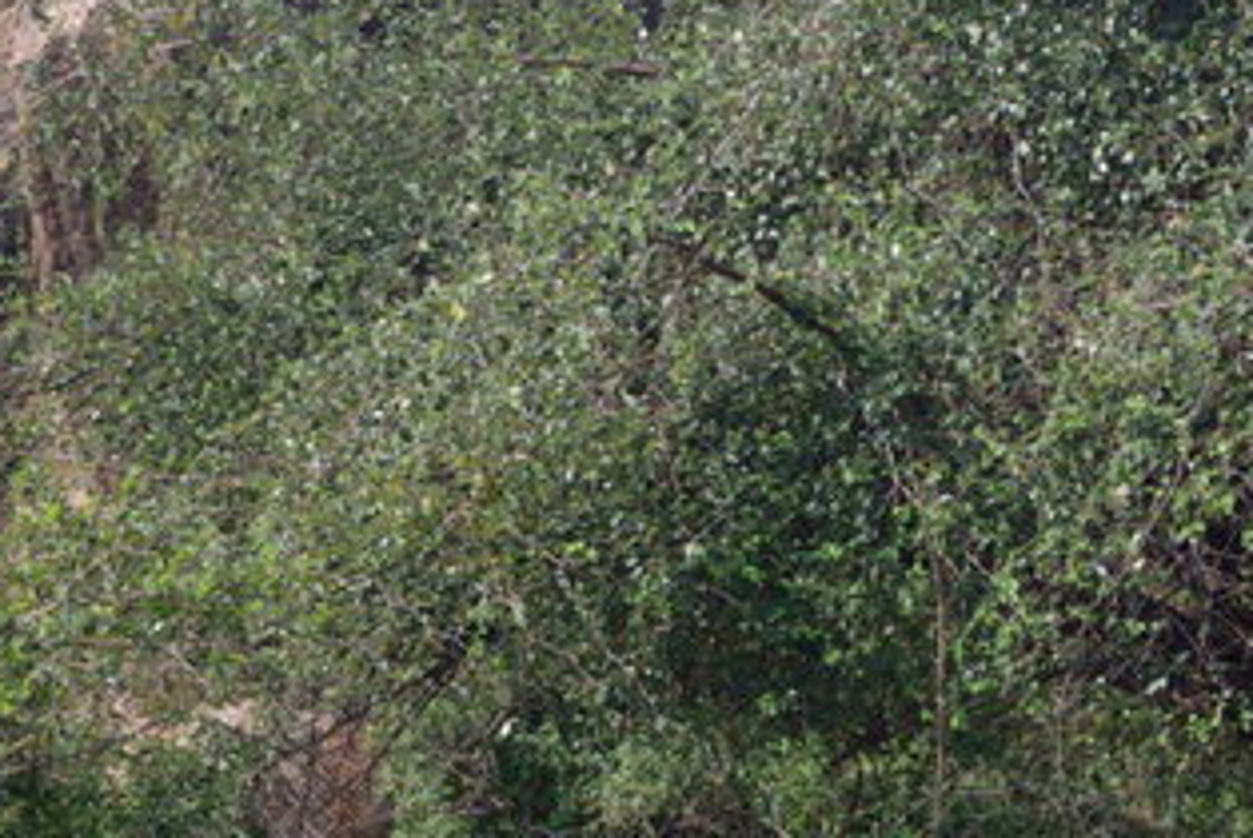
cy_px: 700
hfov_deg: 12.2
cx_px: 966
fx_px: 5853
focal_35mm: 168
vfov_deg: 8.2
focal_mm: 55
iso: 100
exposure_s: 1/60
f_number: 5.6
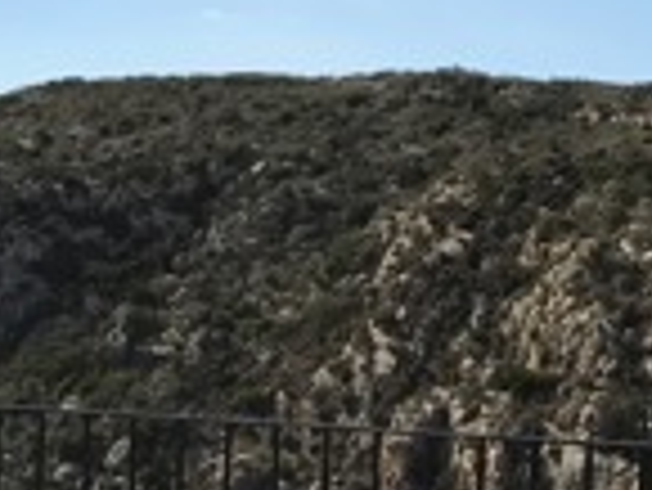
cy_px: 486
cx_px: 371
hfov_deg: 15.3
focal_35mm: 129
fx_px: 2432
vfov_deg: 11.4
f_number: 1.8
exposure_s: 1/3300
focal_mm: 3.99
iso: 20
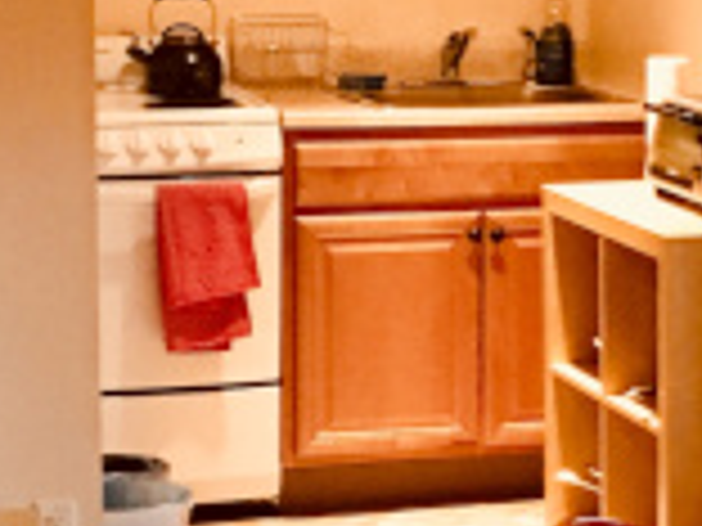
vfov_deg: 10.0
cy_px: 288
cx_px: 522
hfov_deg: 13.2
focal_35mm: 149
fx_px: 3022
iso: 200
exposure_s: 1/30
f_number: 2.2
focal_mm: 4.15
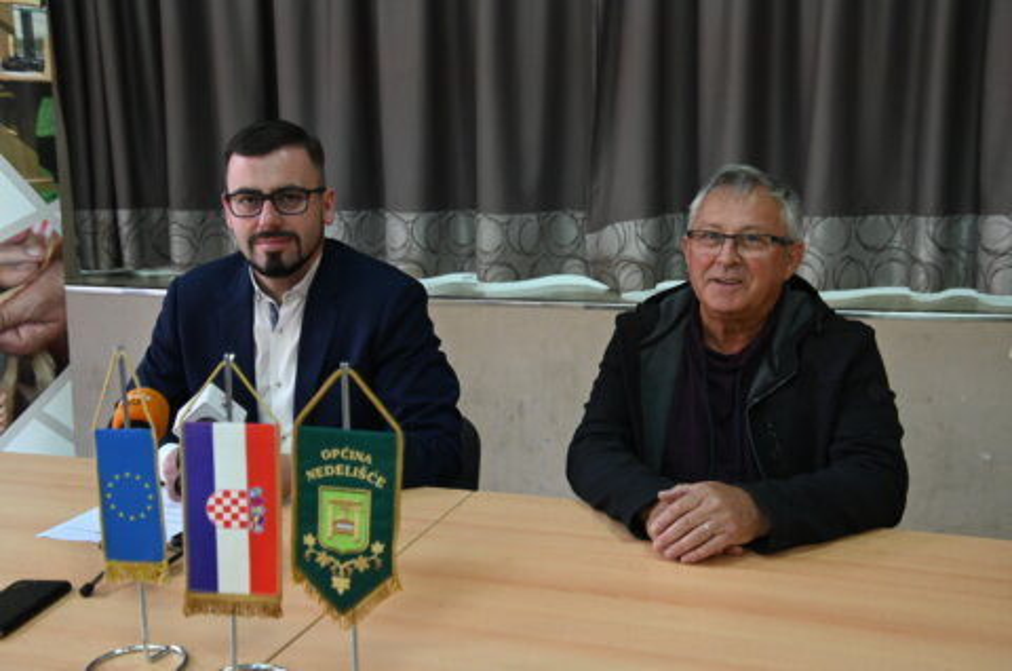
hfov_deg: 49.6
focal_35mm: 39
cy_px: 336
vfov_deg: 34.1
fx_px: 1094
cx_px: 506
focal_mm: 26
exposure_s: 1/80
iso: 2500
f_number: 4
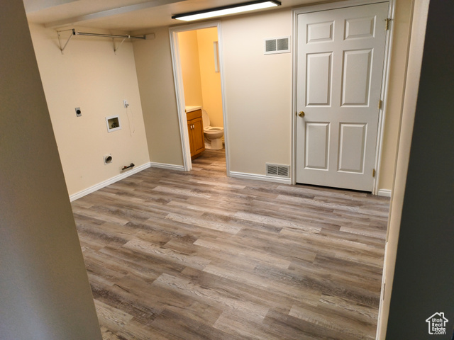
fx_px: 302
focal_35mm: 23
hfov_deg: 73.9
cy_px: 170
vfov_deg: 58.9
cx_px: 227
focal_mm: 6.54
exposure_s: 1/120
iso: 188
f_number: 1.57
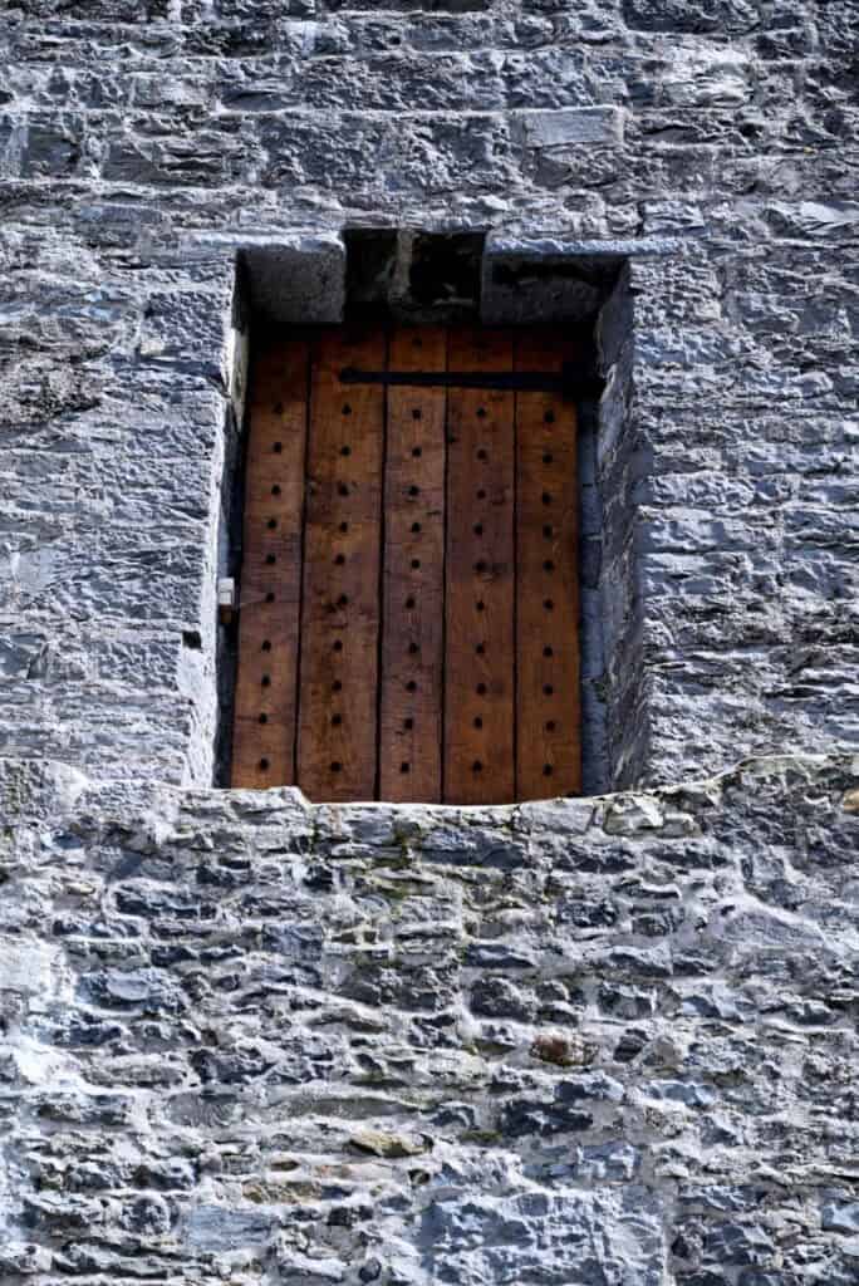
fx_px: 5182
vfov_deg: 14.1
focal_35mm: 145
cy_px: 643
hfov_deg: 9.5
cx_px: 430
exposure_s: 1/800
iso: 400
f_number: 6.3
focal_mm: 145
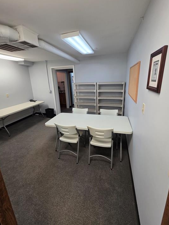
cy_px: 104
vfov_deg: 101.9
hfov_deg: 85.6
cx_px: 89
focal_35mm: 14
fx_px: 91
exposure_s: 1/120
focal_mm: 2.2
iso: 160
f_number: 1.9
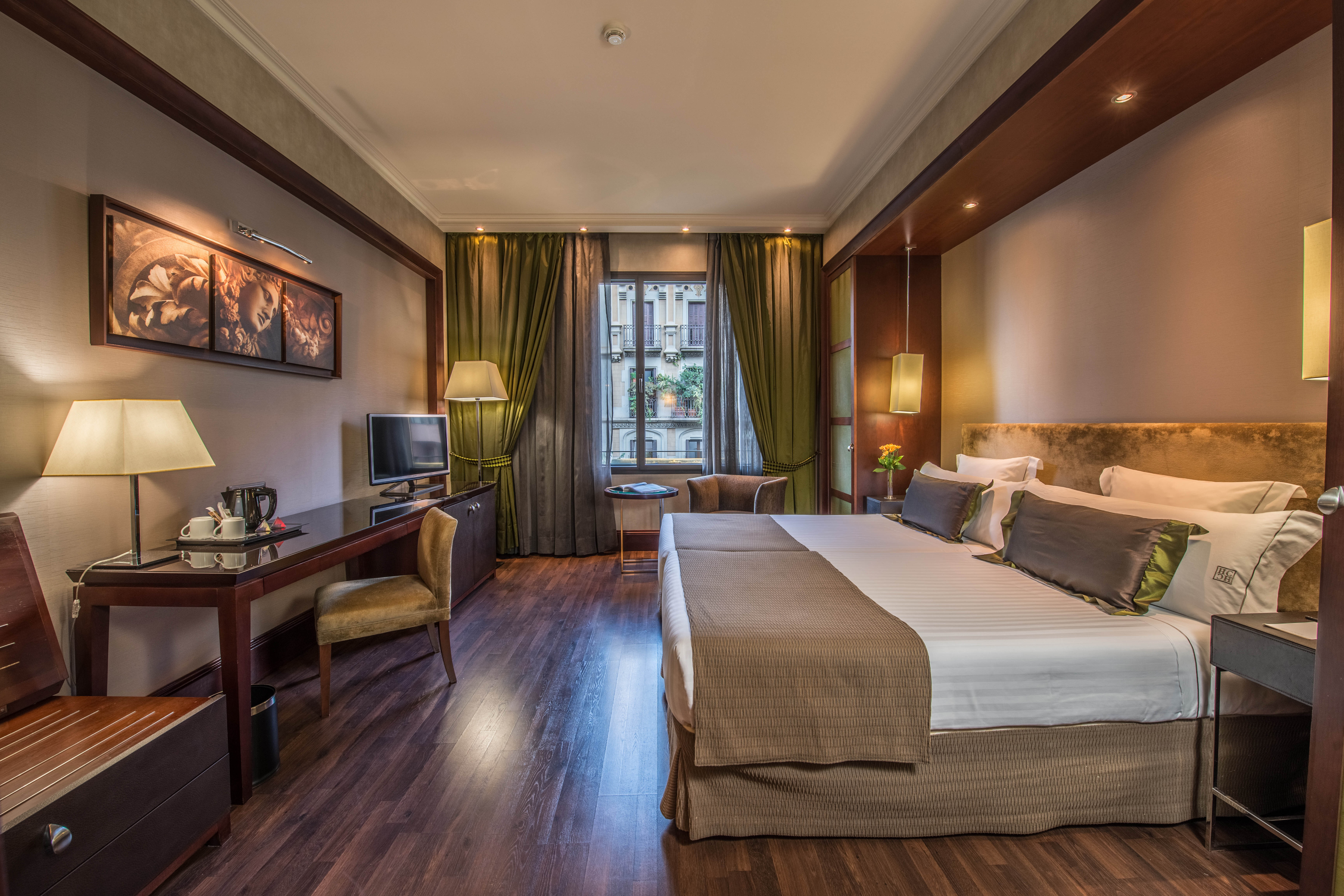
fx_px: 523
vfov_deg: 81.2
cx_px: 672
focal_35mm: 14
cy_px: 448
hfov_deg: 104.2
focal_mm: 14
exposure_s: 1/30
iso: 200
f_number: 8
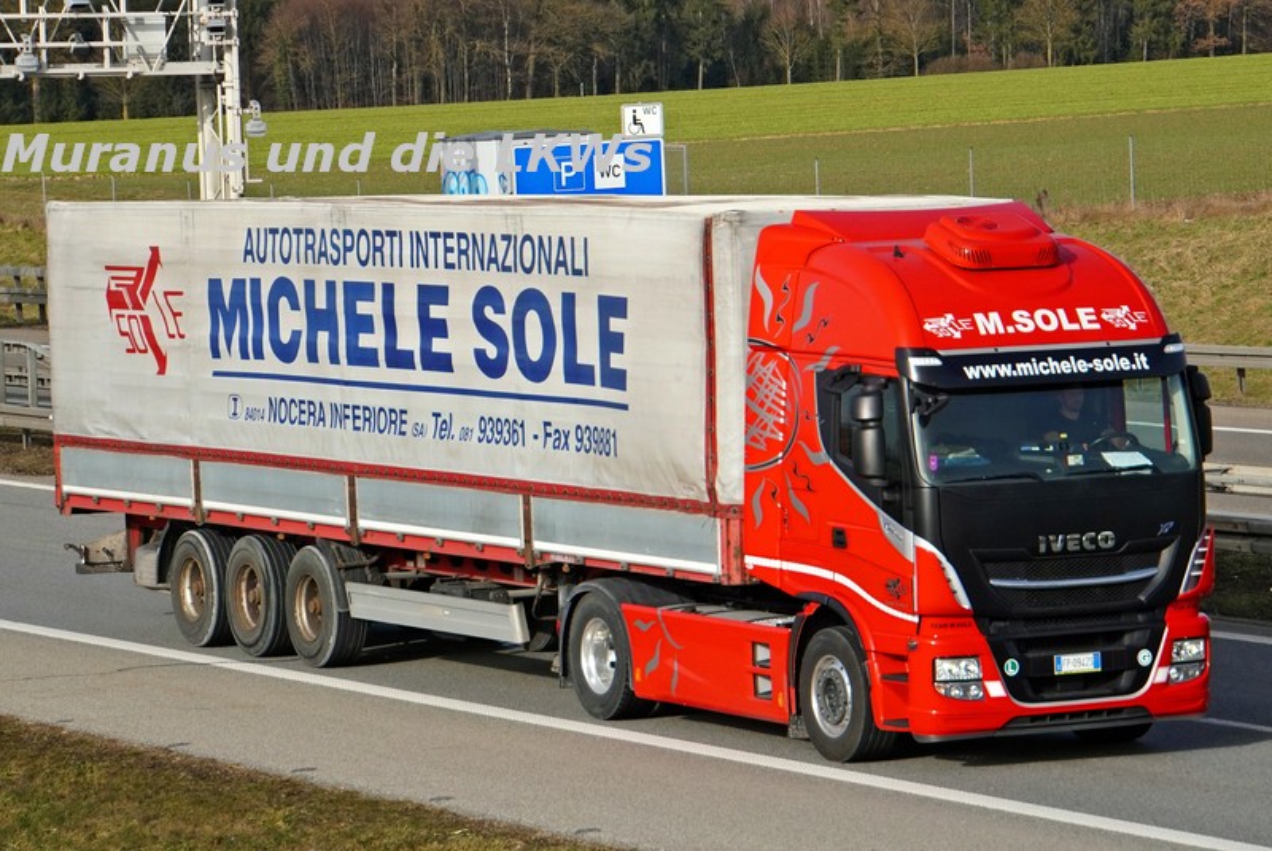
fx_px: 4408
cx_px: 636
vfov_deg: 11.0
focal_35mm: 125
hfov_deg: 16.4
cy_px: 426
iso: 800
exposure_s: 1/3200
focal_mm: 83.1
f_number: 6.3
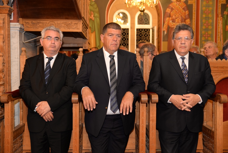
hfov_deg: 46.4
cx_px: 114
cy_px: 76
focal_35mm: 42
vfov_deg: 31.9
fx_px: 266
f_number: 2.8
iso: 500
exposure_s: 1/30
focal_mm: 42
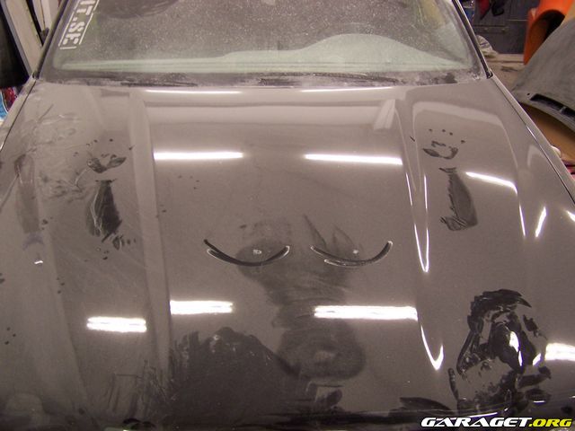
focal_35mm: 38
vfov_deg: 37.7
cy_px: 216
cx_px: 288
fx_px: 631
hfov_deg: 49.0
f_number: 2.8
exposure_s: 1/8
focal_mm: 6.3
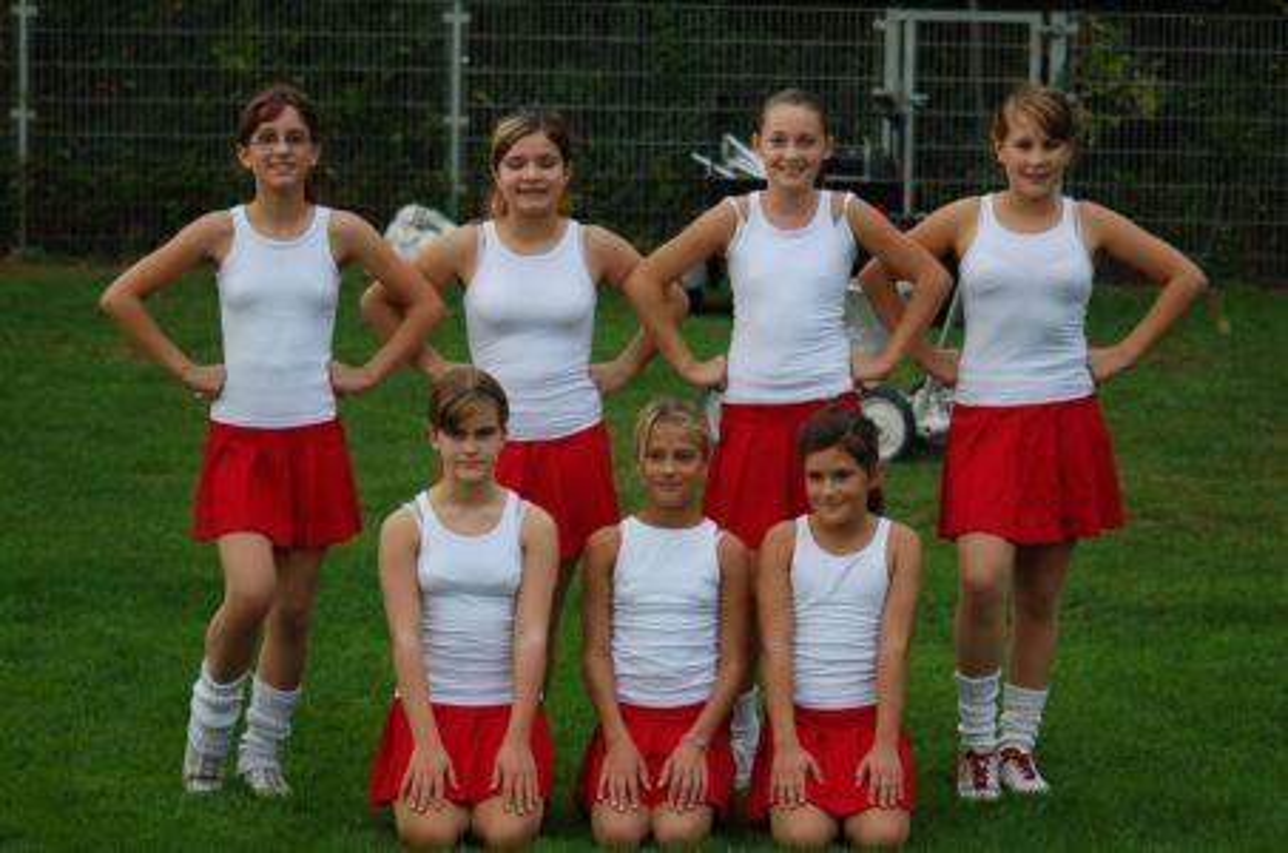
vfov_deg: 13.0
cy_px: 426
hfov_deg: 19.5
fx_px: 3749
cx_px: 644
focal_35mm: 105
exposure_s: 1/1000
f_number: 4
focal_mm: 70
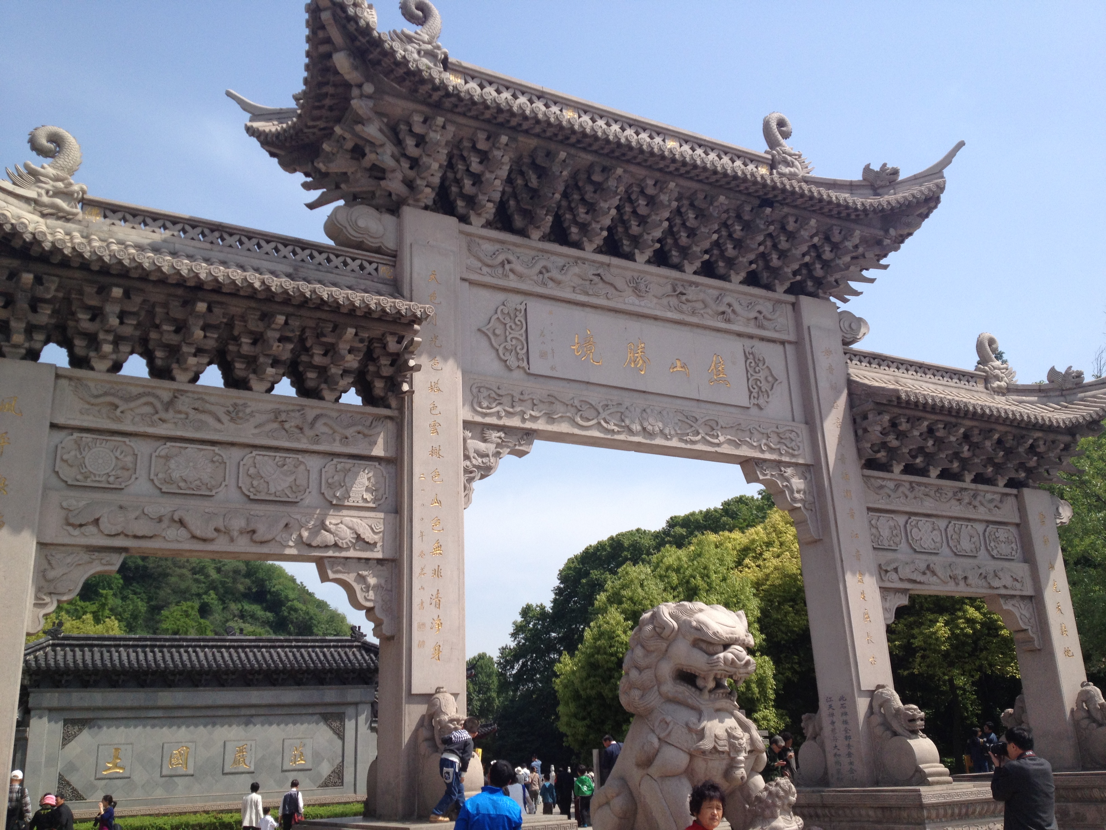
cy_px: 415
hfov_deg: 52.6
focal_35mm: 35
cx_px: 553
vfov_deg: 40.7
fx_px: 1118
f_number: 2.4
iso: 50
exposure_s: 1/1672
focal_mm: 4.28
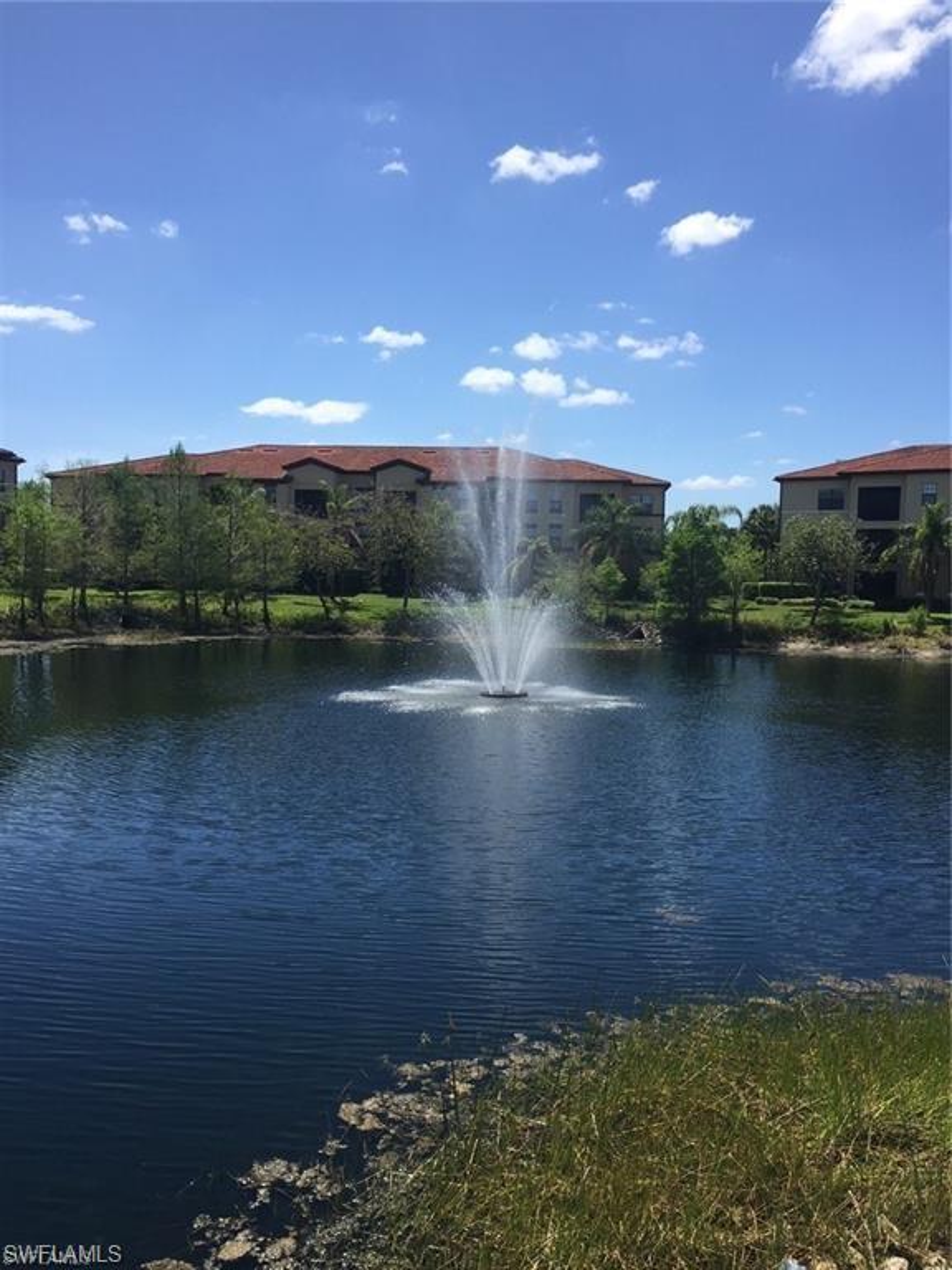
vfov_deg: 61.7
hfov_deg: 48.2
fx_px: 1063
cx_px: 476
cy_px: 635
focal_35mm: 29
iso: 32
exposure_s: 1/1883
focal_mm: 4.15
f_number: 2.2
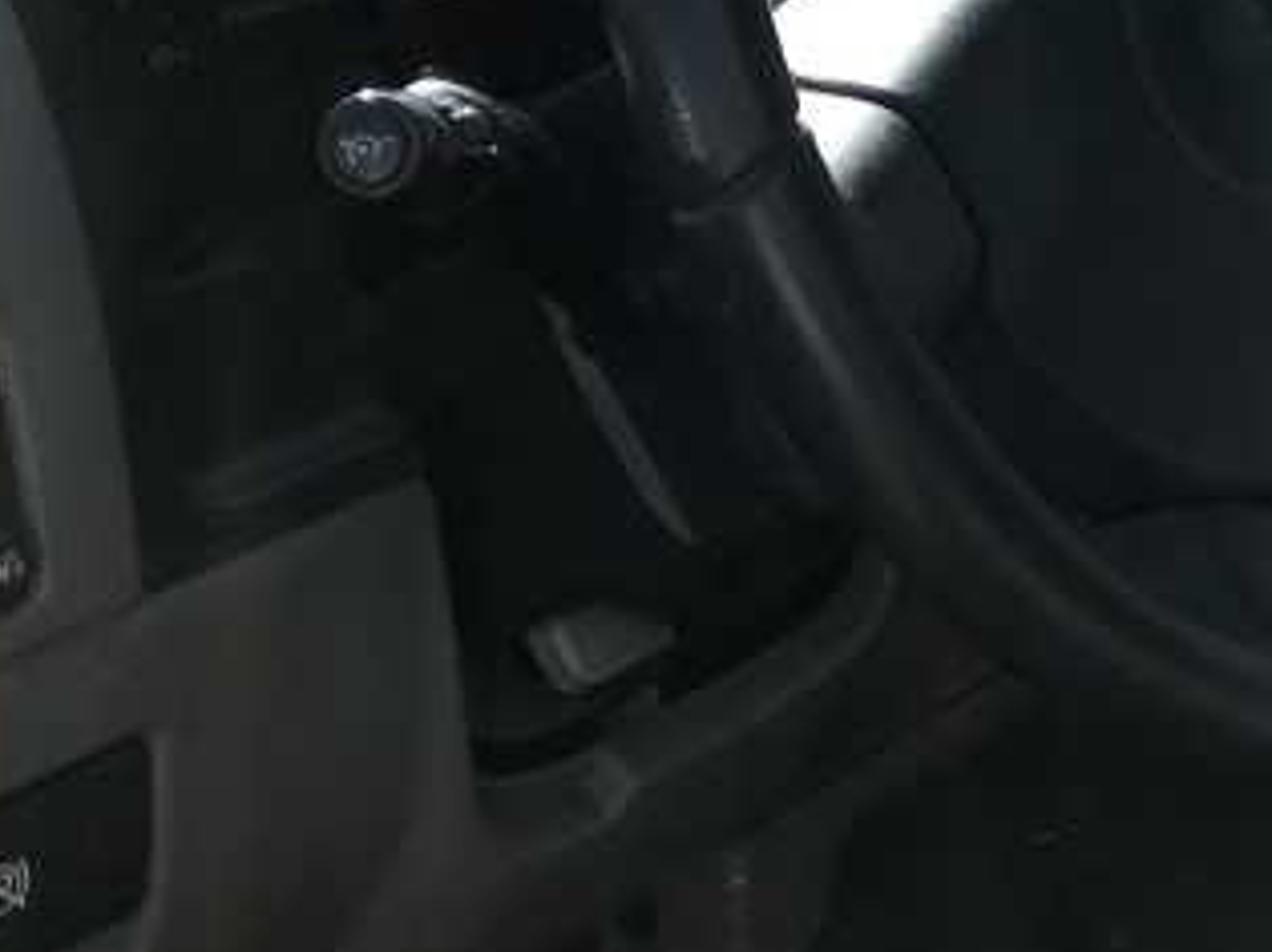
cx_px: 1821
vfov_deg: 16.0
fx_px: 3343
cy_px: 44
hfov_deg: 19.3
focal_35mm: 91
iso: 20
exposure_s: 1/818
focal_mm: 3.99
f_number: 1.8
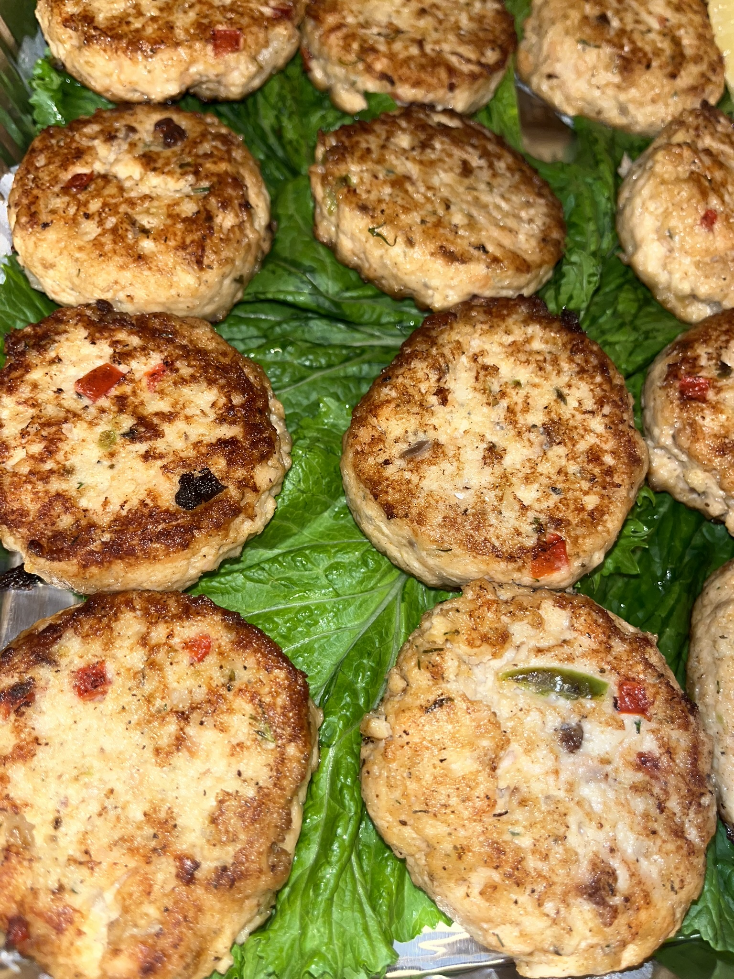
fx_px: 735
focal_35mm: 26
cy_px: 490
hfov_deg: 53.1
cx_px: 367
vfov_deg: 67.3
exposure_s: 1/76
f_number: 1.6
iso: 40
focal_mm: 5.1
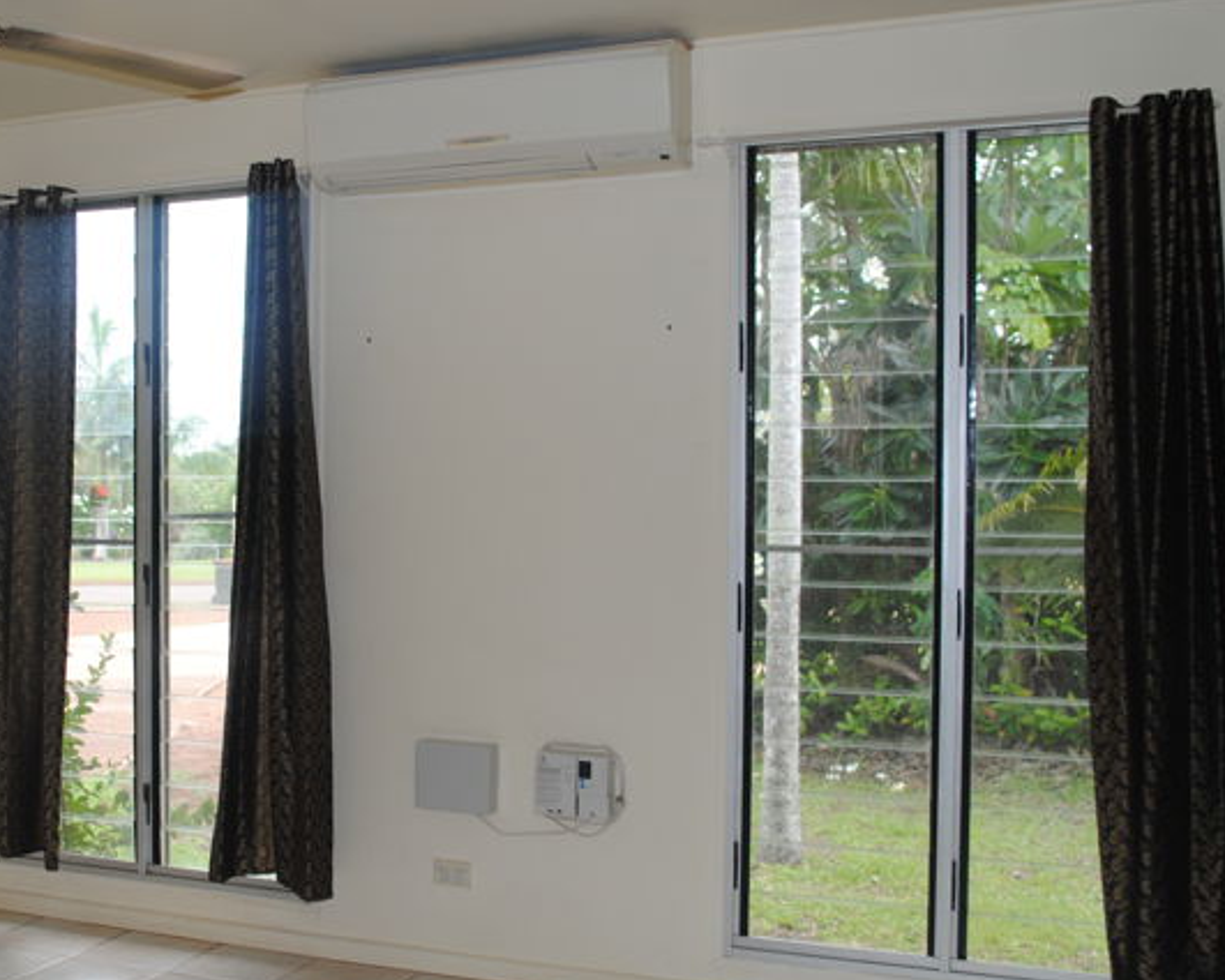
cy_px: 523
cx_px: 362
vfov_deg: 34.9
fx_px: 1559
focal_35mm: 43
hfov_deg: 42.0
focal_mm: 18
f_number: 3.5
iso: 125
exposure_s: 1/125
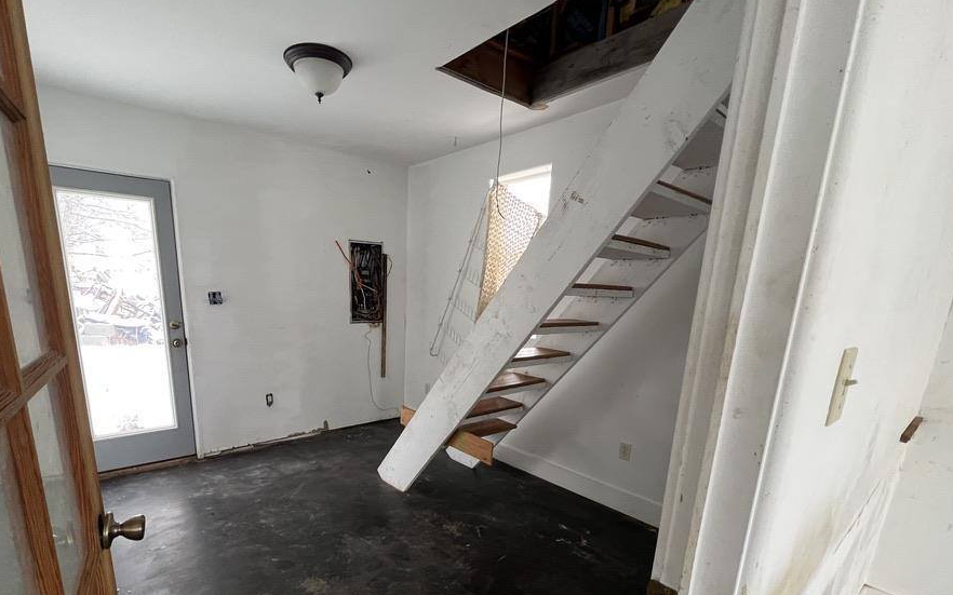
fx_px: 416
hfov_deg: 97.5
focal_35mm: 16
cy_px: 392
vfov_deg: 69.4
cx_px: 429
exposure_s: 1/60
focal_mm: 1.57
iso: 250
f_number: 1.8
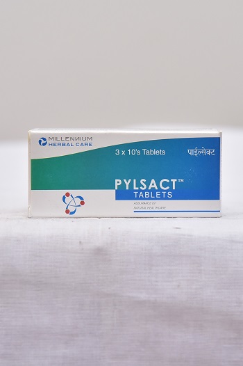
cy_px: 183
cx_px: 122
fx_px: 933
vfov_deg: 22.2
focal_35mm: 92
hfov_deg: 14.8
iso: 1600
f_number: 4.5
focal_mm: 92
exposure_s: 1/125
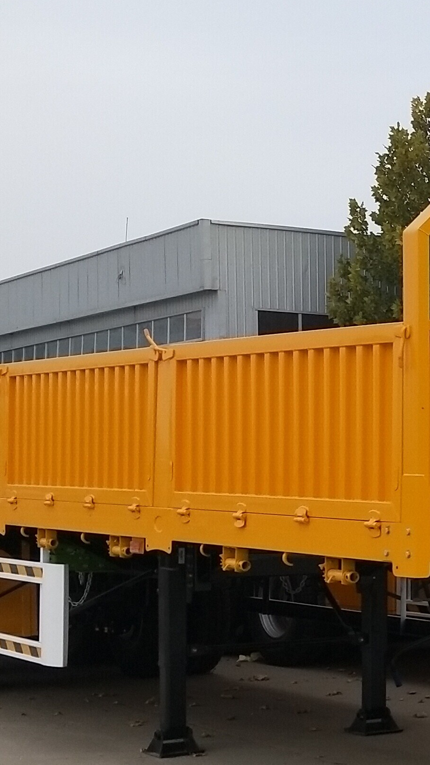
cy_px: 499
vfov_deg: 27.0
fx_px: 1581
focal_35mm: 78
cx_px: 759
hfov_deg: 13.9
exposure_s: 1/1077
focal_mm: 4.27
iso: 100
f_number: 1.7
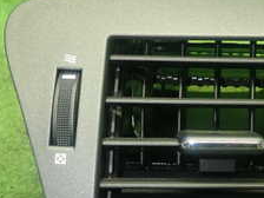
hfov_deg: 28.8
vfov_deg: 21.7
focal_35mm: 67
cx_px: 176
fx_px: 511
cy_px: 147
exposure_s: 1/30
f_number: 2
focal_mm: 4.5
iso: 250
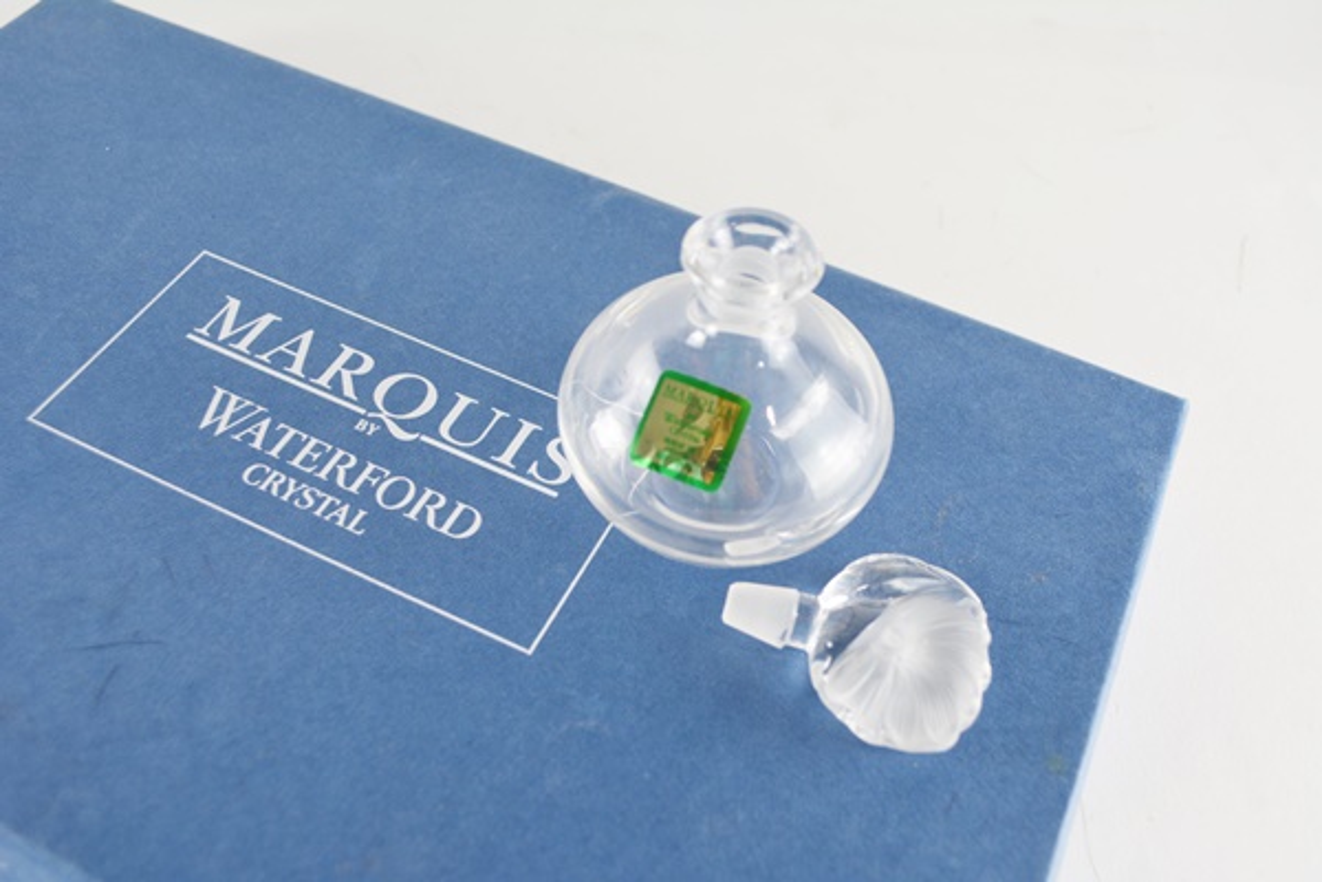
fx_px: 1322
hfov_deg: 53.1
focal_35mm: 36
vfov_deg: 36.9
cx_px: 661
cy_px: 441
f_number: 5
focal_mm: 24
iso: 400
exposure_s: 1/100
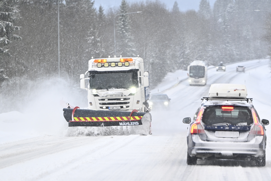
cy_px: 90
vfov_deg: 9.1
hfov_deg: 13.7
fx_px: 1129
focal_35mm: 150
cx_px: 136
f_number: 3.2
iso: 1000
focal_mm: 150
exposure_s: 1/800
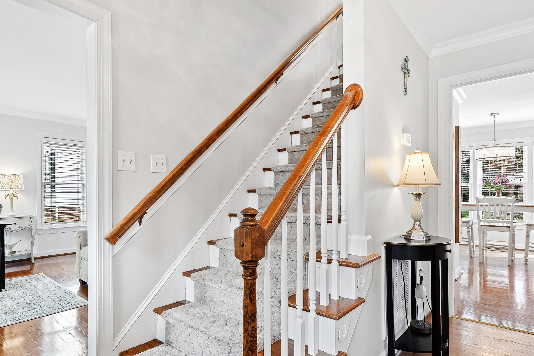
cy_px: 207
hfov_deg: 86.6
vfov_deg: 64.2
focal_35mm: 19
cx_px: 239
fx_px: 282
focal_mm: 10
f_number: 8
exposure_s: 1/1.67
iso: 100
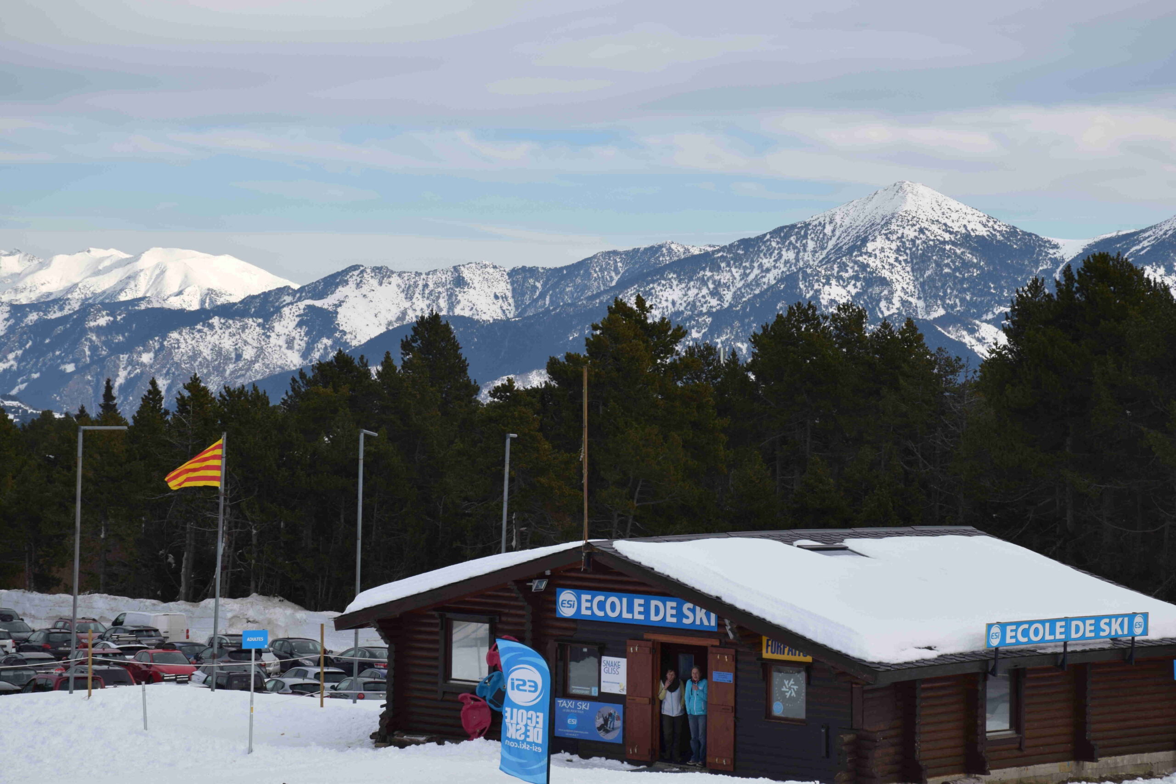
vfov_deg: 13.0
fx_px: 3430
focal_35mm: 105
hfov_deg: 19.5
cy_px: 392
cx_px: 588
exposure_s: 1/200
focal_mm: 70
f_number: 10
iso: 100
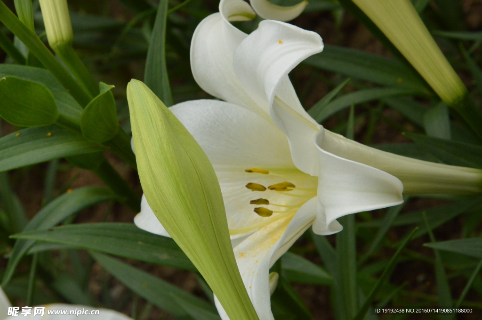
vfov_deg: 6.8
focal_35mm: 202
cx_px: 241
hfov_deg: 10.2
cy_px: 160
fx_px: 2709
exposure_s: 1/250
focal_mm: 135
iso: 1250
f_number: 18
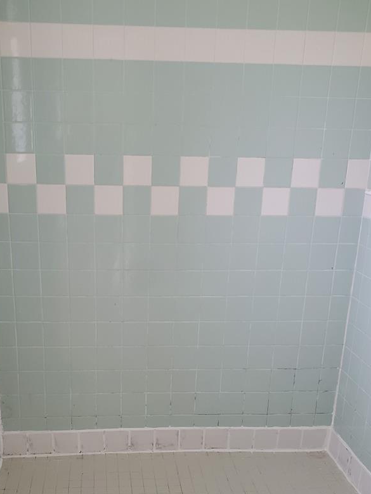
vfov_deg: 45.7
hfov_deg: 35.7
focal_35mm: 40
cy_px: 349
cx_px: 135
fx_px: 572
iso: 250
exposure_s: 1/100
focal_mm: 4.3
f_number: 2.4
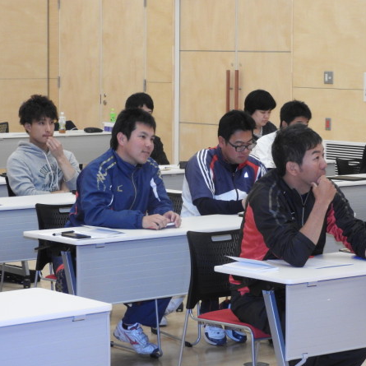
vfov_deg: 14.0
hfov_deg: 13.9
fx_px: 1495
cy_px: 184
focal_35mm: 125
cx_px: 219
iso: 450
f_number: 4.8
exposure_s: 1/60
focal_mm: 18.8
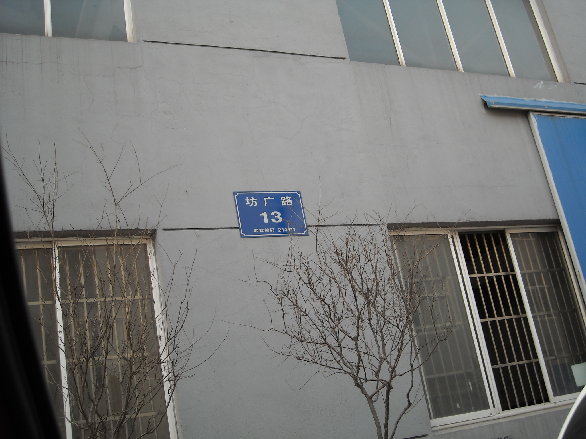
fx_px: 745
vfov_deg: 32.9
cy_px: 220
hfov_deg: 42.9
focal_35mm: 44
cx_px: 293
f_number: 3.1
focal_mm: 7.1
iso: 64
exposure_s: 1/67
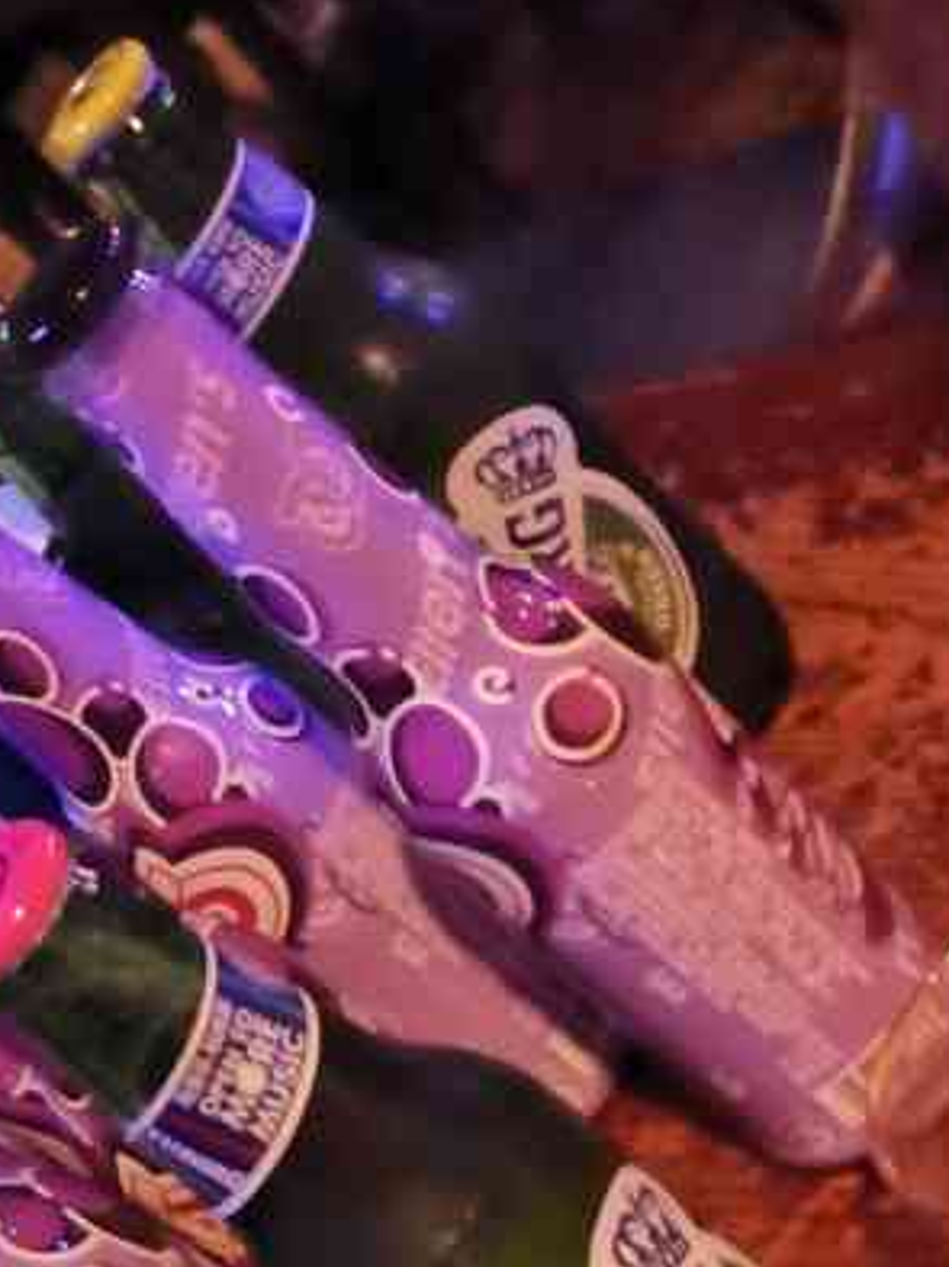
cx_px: 164
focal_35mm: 64
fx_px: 2342
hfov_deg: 22.5
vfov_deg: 28.6
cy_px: 1227
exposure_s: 1/16.7
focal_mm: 4.75
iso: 3200
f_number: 1.8
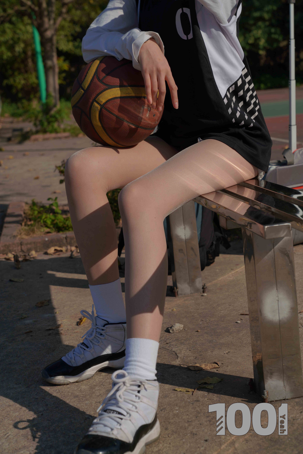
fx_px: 707
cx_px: 152
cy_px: 227
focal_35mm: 56
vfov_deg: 35.6
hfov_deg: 24.2
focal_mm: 56
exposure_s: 1/800
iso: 80
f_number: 6.3
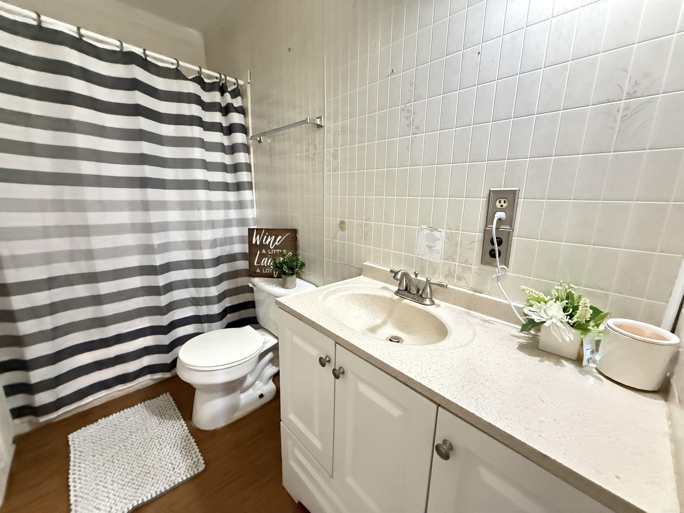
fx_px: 277
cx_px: 342
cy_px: 256
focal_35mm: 14
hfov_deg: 102.1
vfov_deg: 85.7
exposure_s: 1/60
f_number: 2.2
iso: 1250
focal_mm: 2.22
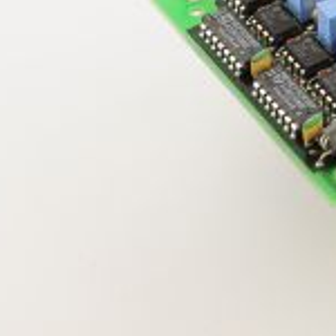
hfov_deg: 9.8
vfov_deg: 10.1
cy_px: -93
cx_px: 607
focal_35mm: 170
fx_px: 1867
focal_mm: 50
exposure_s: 1/125
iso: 1600
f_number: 11
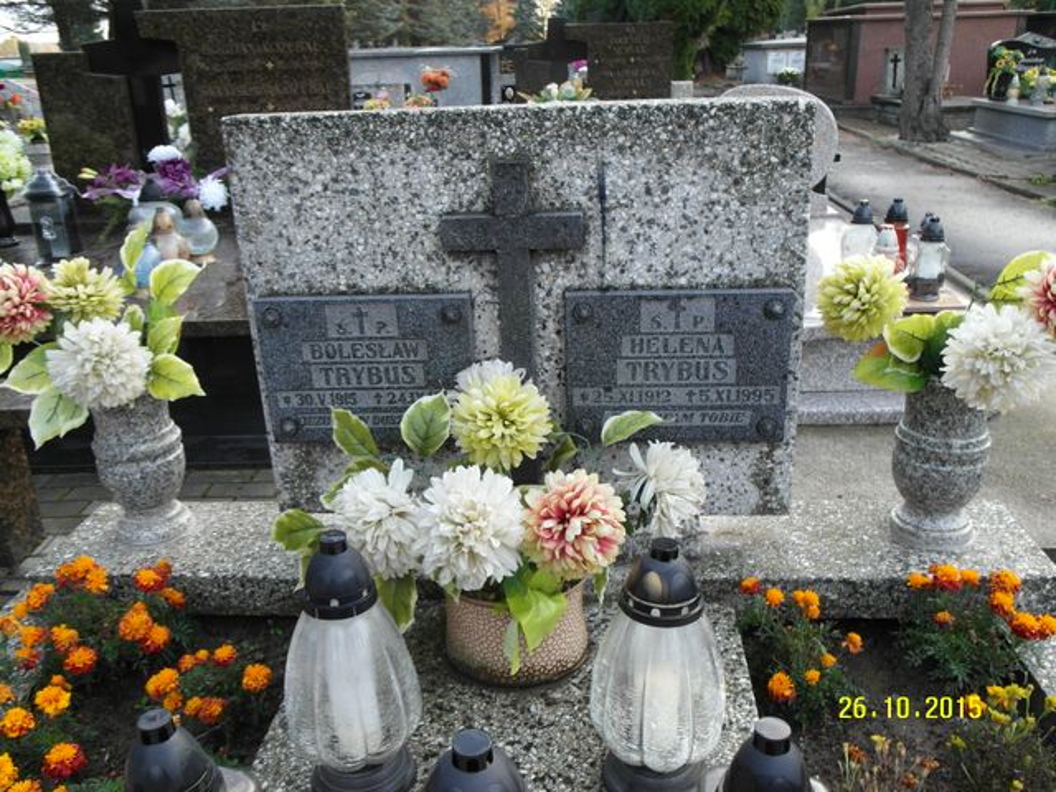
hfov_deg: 60.0
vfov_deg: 46.8
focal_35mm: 30
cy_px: 396
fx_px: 915
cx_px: 528
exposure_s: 1/90
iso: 100
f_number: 3.6
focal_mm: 6.5
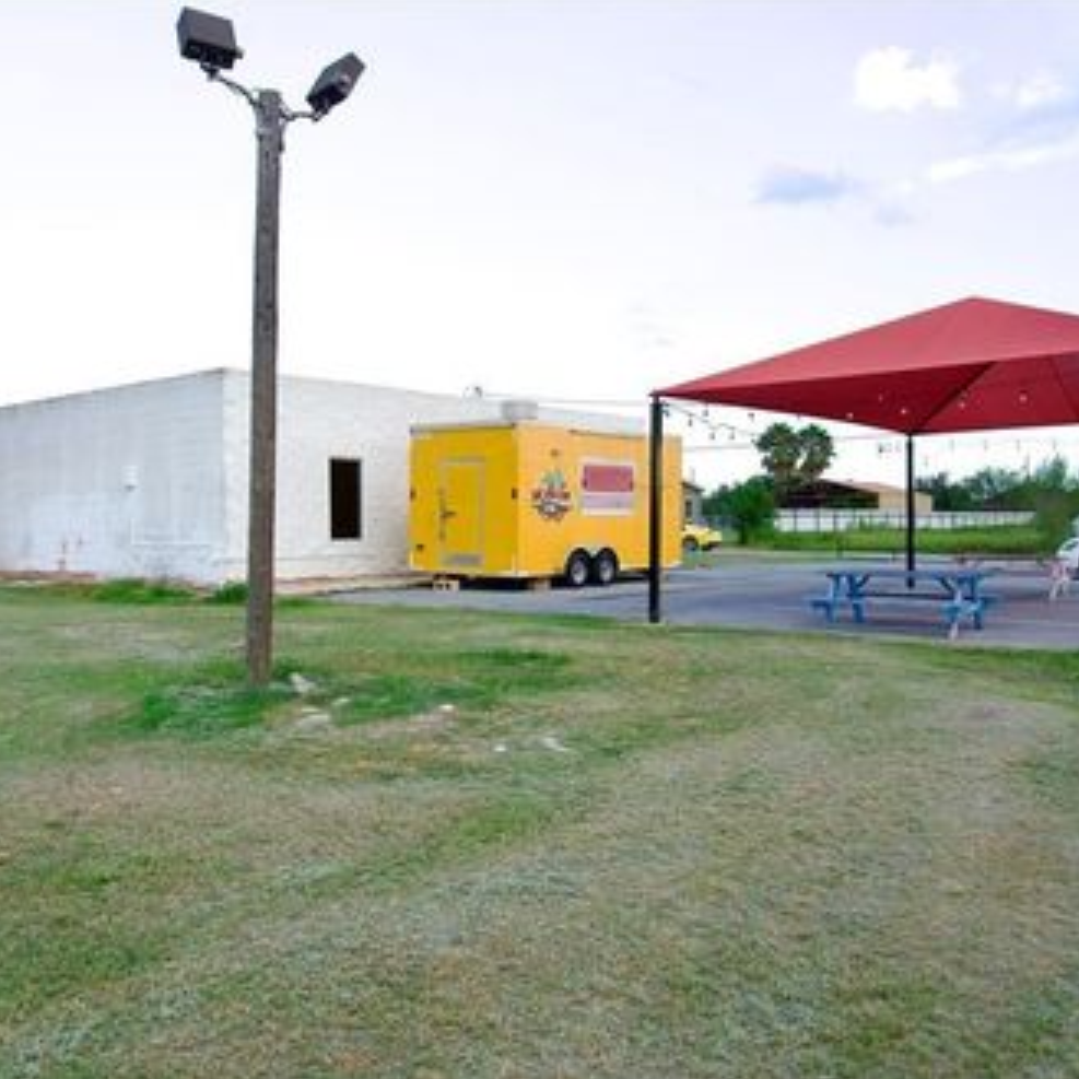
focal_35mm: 31
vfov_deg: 52.5
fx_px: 1093
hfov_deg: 52.2
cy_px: 540
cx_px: 439
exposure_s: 1/800
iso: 160
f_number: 4.5
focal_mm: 16
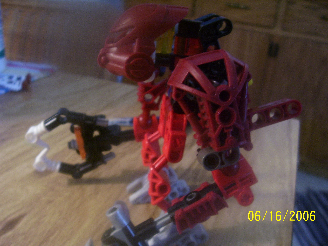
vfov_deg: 41.8
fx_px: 322
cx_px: 164
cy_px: 123
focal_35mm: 34
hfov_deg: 54.0
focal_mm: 5.6
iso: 160
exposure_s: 1/8
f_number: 2.7
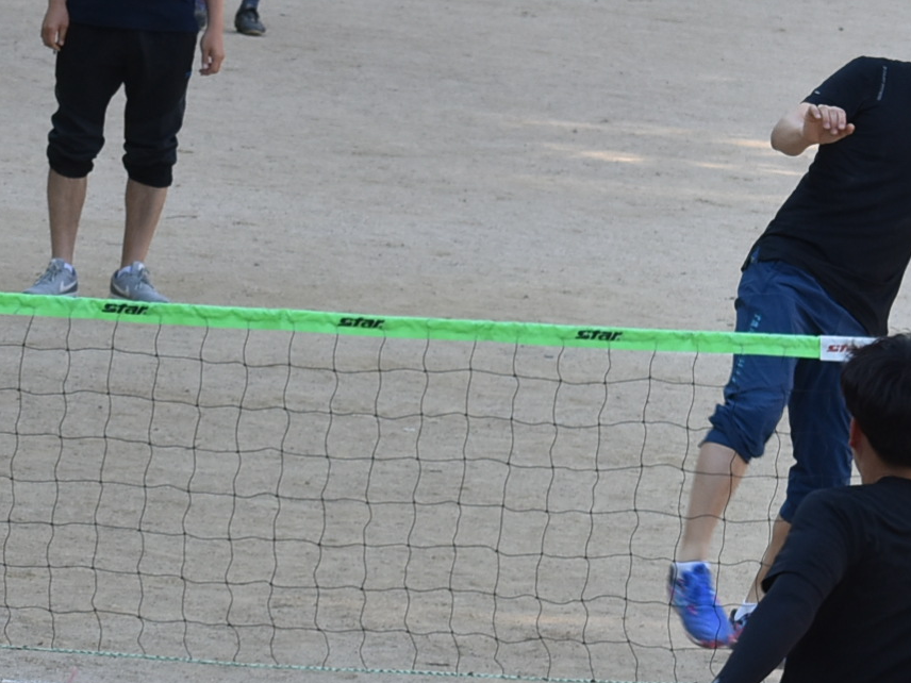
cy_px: 59
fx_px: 9290
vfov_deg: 4.2
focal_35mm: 353
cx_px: 771
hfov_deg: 5.6
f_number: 8
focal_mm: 70
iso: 360
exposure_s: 1/250
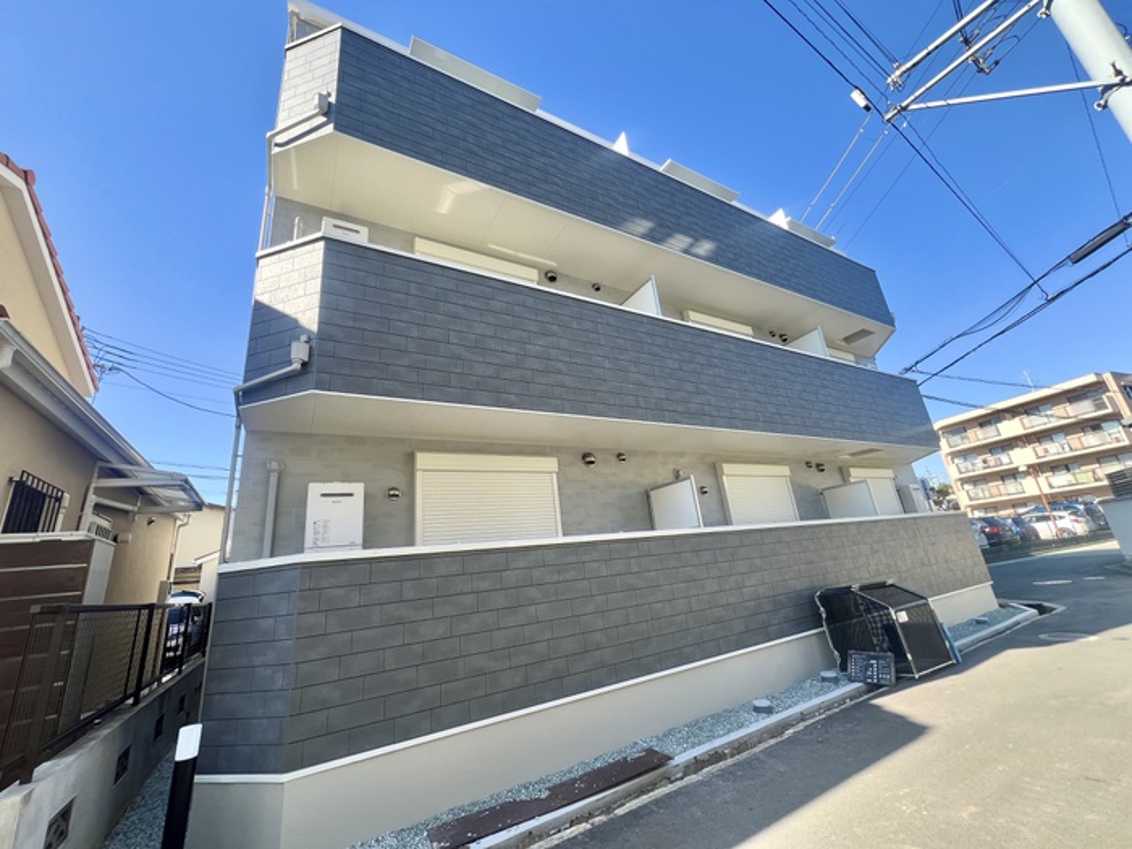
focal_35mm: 13
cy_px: 424
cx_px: 566
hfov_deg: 106.2
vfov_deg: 89.9
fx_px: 425
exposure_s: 1/322
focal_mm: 1.57
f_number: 1.8
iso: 32
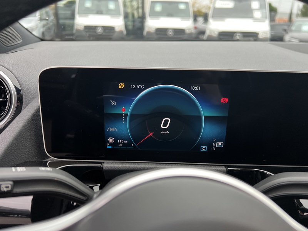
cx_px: 154
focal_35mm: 26
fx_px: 231
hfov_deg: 67.3
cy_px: 116
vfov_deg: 53.1
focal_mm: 5.7
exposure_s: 1/121
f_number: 1.5
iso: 80
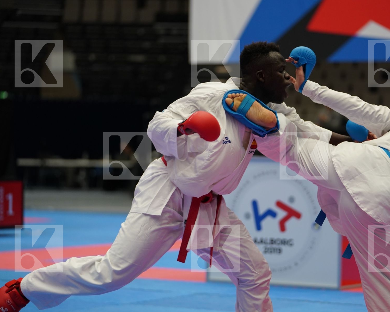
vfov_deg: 11.0
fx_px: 1616
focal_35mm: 140
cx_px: 216
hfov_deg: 13.8
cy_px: 156
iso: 1600
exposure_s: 1/1000
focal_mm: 124
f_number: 2.8
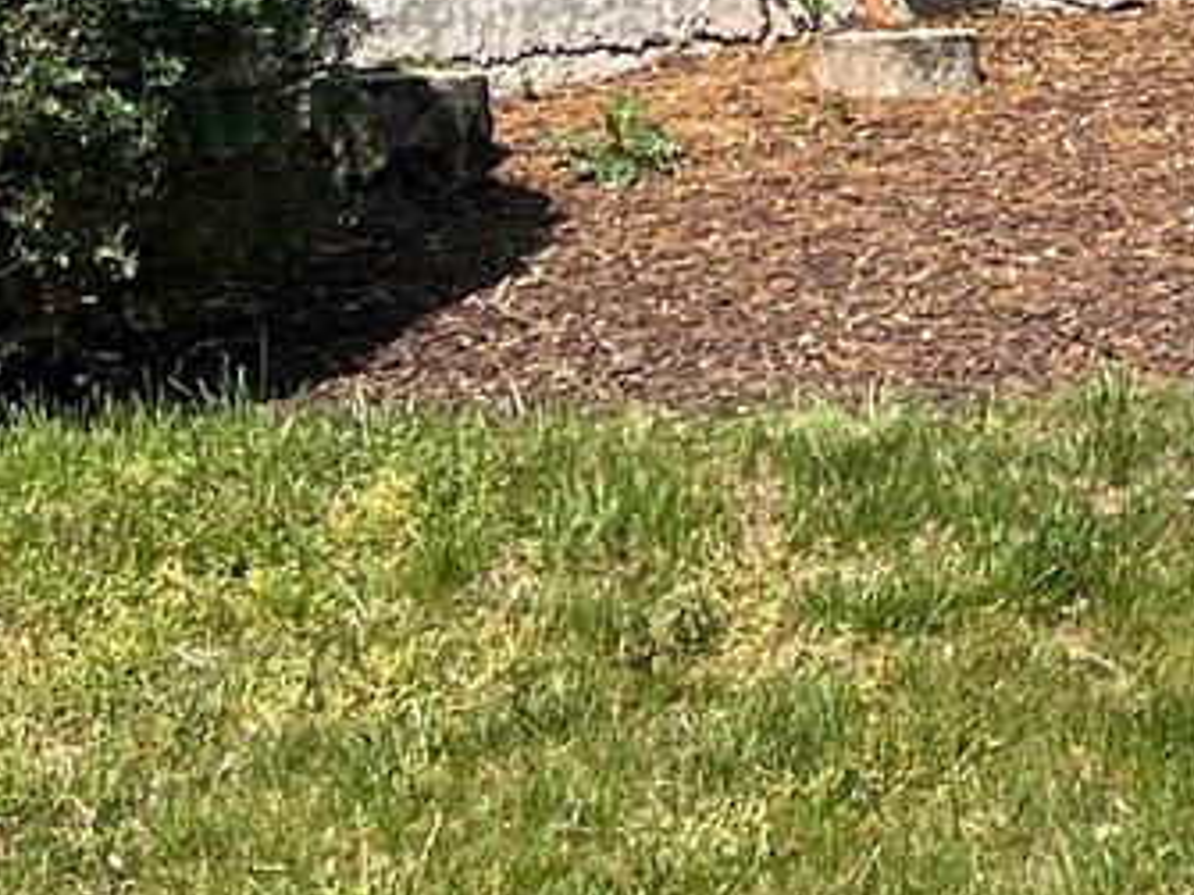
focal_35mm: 159
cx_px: 2078
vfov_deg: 8.4
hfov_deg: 11.6
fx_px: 5482
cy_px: -1369
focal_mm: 5.7
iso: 50
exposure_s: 1/3831
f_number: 1.5
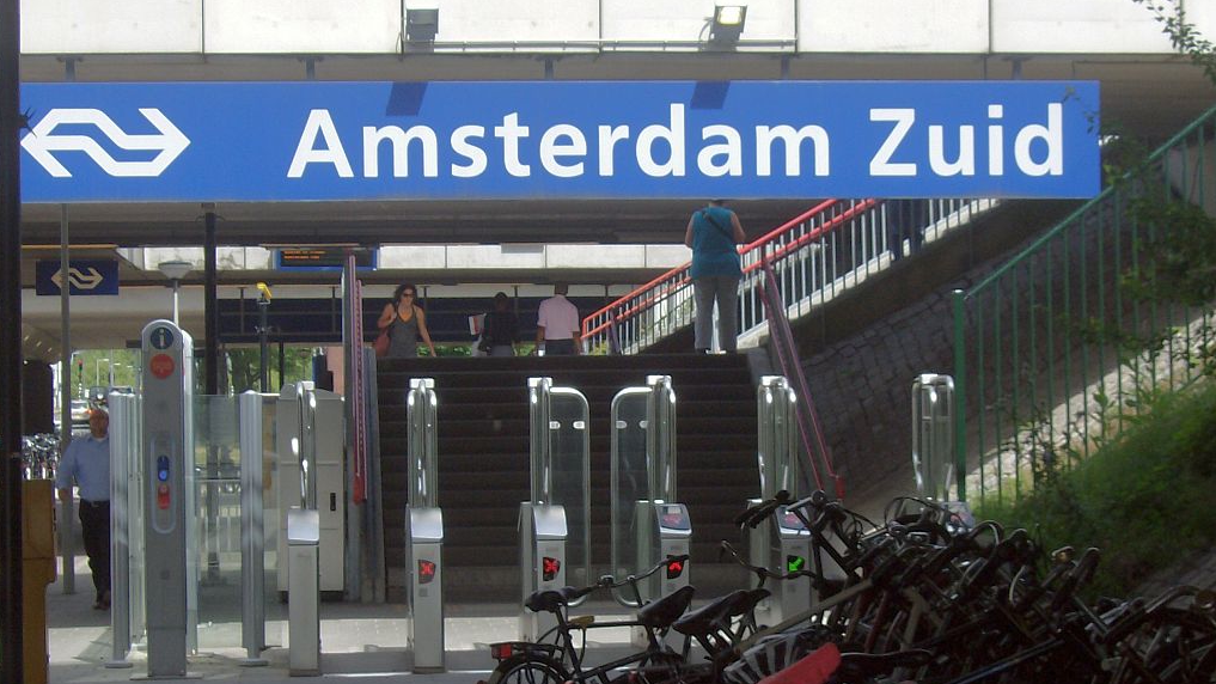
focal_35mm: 93
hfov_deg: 22.9
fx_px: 2999
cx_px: 606
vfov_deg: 13.0
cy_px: 411
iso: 100
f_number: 6.9
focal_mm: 14.1
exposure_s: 1/239
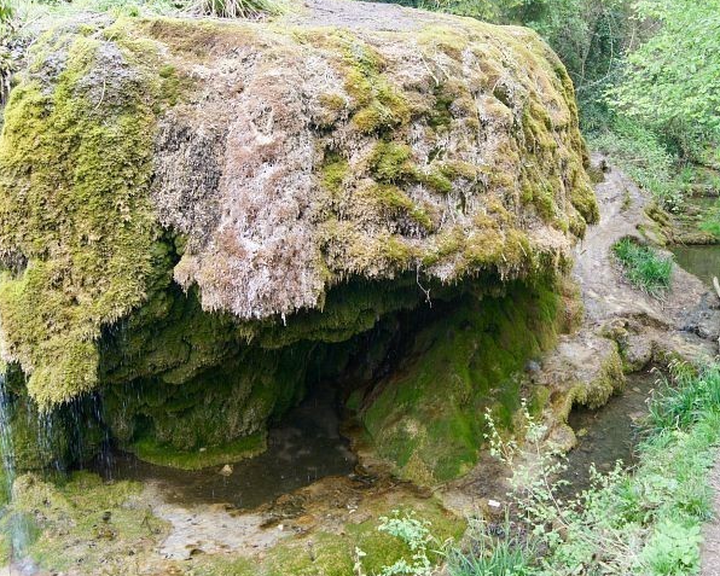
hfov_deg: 52.6
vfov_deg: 43.3
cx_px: 417
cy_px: 266
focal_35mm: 34
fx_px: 725
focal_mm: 18
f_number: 4.5
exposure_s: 1/40
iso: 200
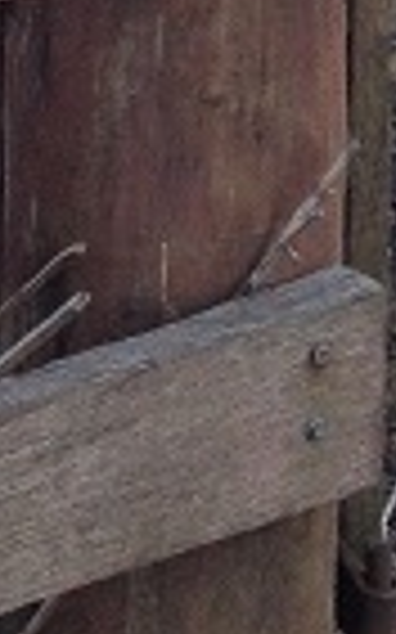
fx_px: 4442
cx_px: -83
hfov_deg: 5.1
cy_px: -926
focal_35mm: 257
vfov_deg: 7.6
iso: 80
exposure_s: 1/120
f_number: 2.4
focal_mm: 4.28
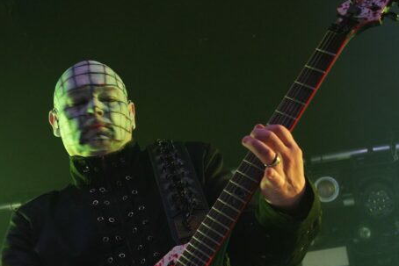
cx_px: 209
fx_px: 732
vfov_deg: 20.5
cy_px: 195
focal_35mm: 66
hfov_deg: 30.5
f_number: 4
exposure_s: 1/40
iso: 2000
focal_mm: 26
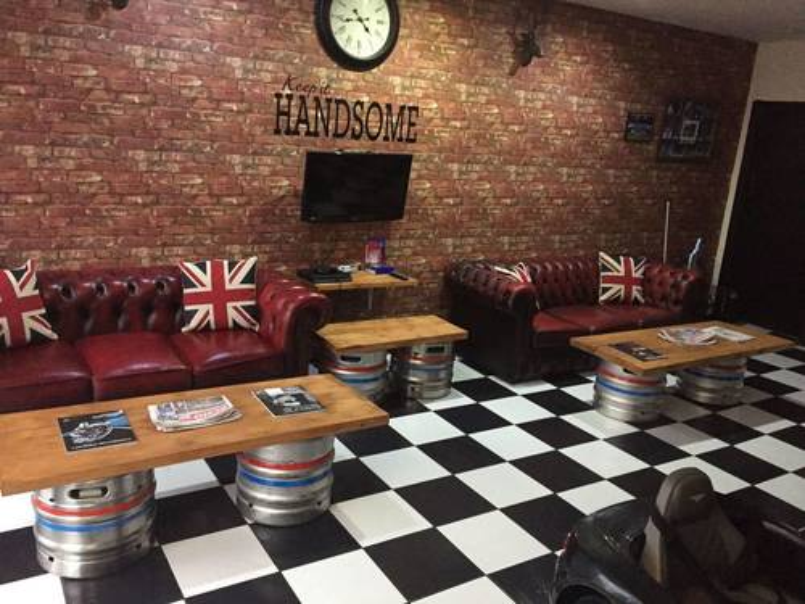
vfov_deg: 48.2
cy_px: 302
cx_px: 402
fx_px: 674
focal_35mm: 29
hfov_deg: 61.7
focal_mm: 4.15
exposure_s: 1/17
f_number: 2.2
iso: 320
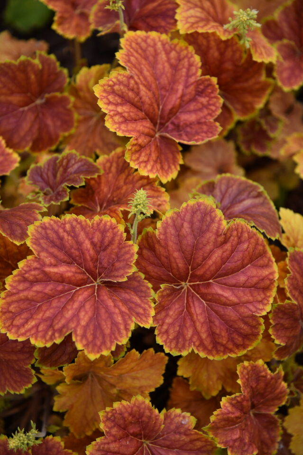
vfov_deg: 17.8
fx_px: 1451
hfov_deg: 11.9
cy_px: 219
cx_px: 143
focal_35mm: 115
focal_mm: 105
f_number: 4
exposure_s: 1/250
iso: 200
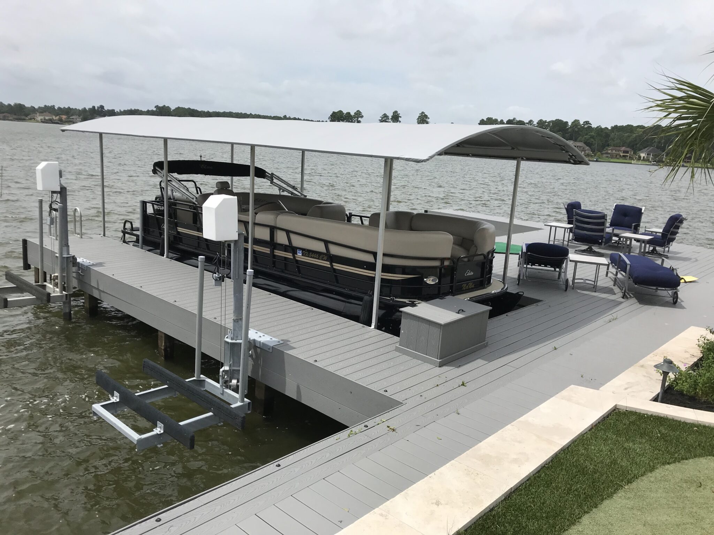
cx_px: 357
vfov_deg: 49.7
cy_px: 268
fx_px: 578
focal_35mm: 28
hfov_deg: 63.4
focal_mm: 3.99
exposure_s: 1/4000
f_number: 1.8
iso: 20
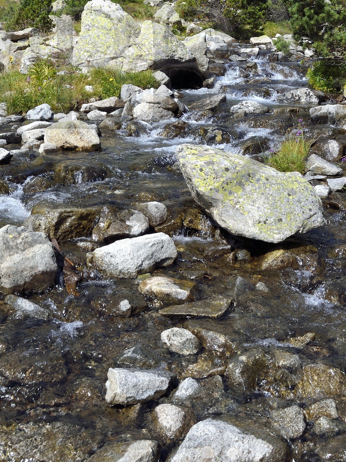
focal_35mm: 51
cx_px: 144
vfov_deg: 35.8
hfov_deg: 28.5
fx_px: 680
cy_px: 68
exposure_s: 1/200
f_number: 13
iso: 200
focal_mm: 31
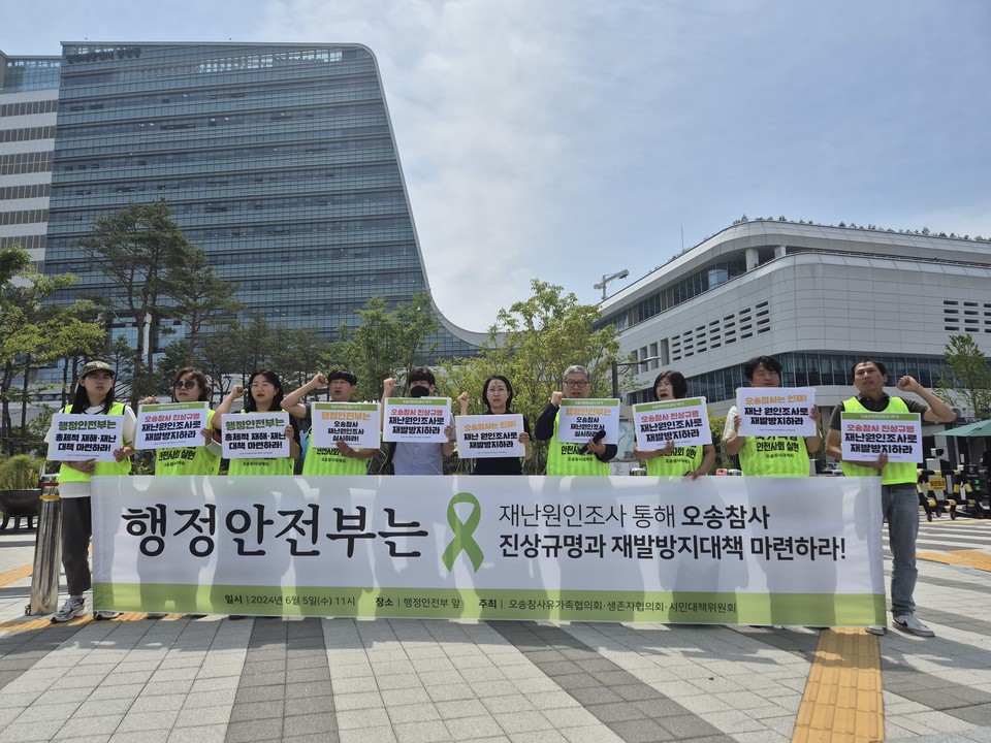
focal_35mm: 23
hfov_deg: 73.9
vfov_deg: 58.9
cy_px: 372
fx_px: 658
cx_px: 496
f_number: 1.8
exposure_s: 1/2872
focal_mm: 5.4
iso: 25
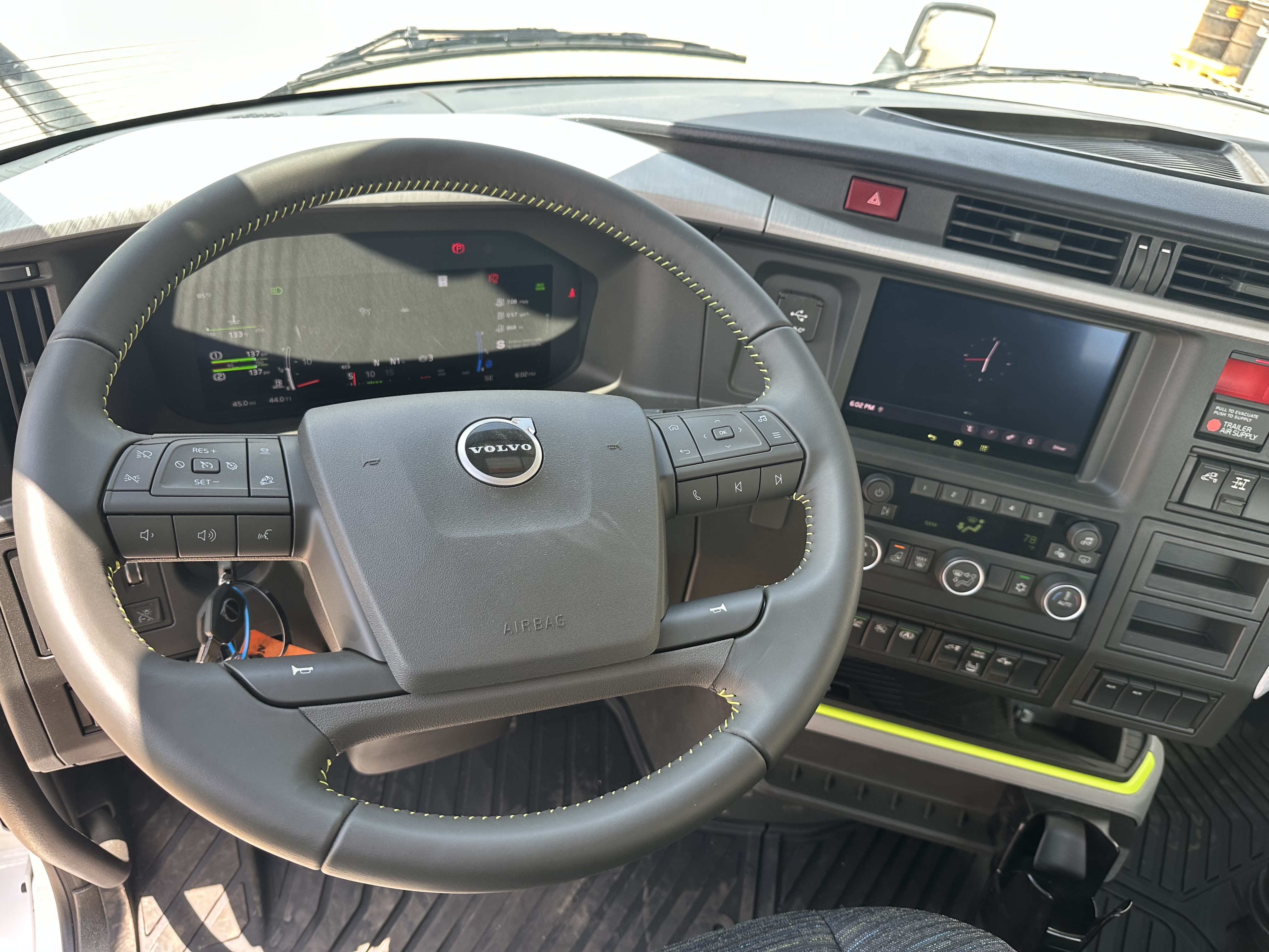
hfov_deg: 71.6
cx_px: 634
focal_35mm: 24
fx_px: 880
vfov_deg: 56.8
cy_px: 476
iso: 64
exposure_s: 1/177
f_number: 1.78
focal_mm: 6.86
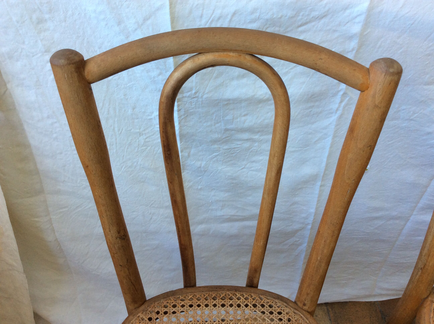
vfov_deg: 44.1
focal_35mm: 32
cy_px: 162
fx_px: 401
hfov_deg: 56.9
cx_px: 217
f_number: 2.4
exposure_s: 1/33
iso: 40
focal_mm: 3.3
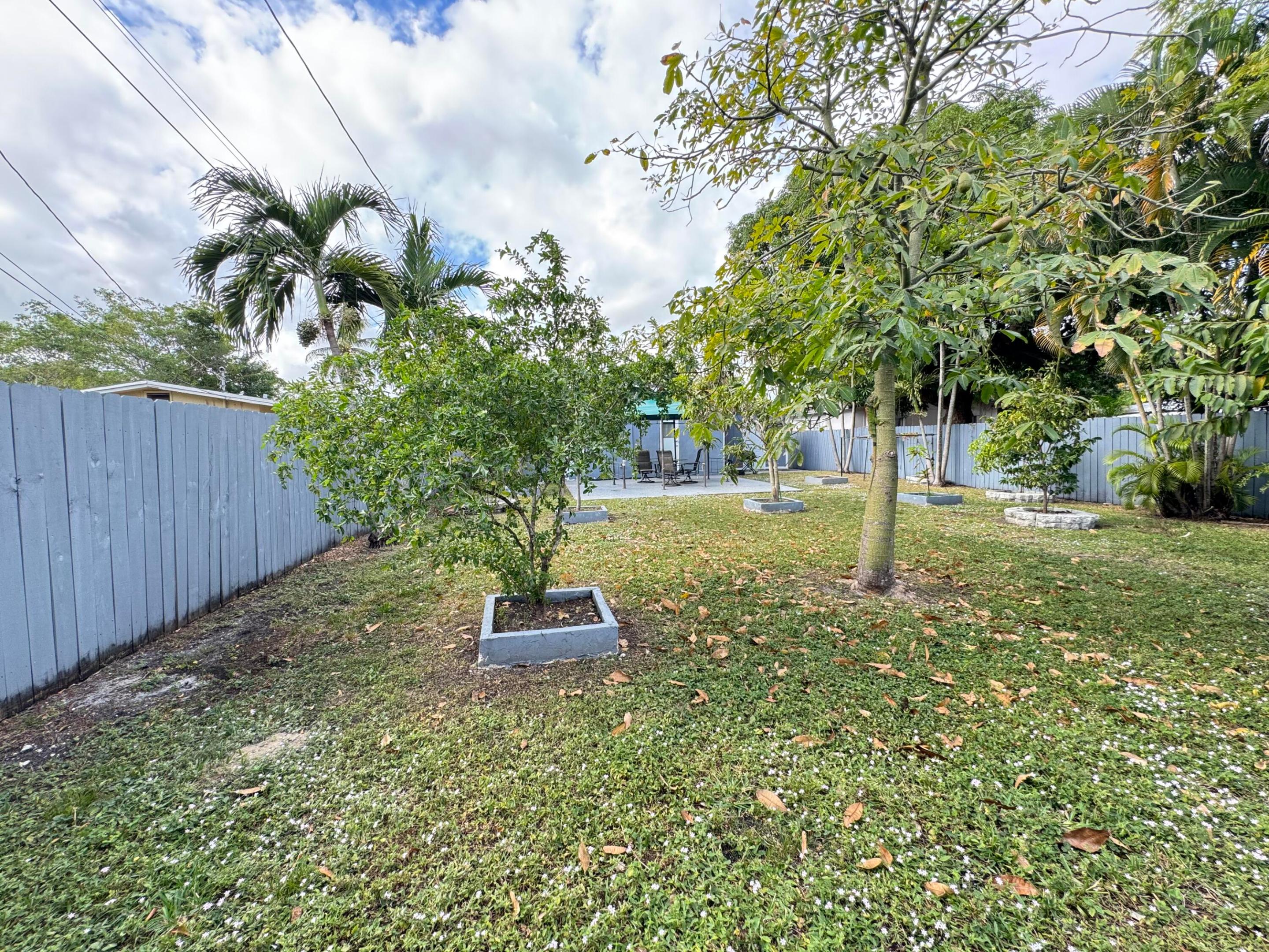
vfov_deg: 85.7
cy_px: 476
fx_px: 513
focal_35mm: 14
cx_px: 634
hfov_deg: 102.1
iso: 40
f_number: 2.2
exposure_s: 1/172
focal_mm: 2.22
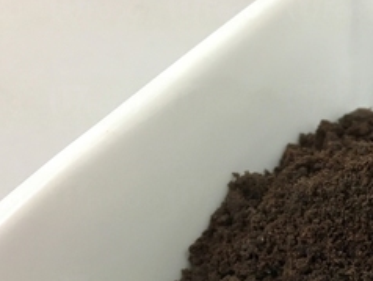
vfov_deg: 19.3
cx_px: 392
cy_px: 312
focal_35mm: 73
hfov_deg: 25.1
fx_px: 787
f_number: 2.2
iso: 64
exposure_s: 1/33
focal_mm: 4.15
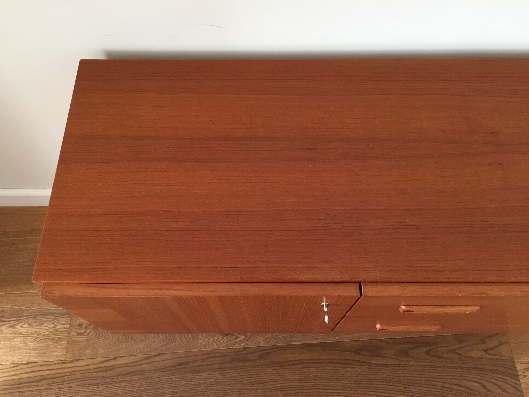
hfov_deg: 61.7
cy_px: 198
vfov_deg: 48.2
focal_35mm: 29
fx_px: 443
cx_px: 264
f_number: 2.2
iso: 125
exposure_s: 1/33
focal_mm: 4.15
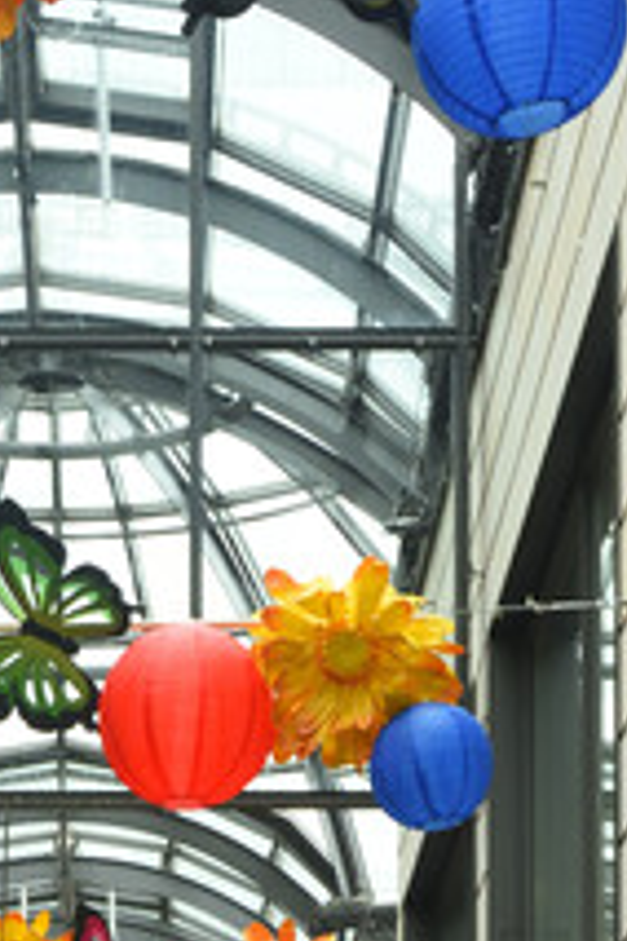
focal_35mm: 136
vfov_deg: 14.4
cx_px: 172
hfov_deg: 10.1
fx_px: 3553
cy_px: 1228
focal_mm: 28
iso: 400
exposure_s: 1/25
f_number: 8
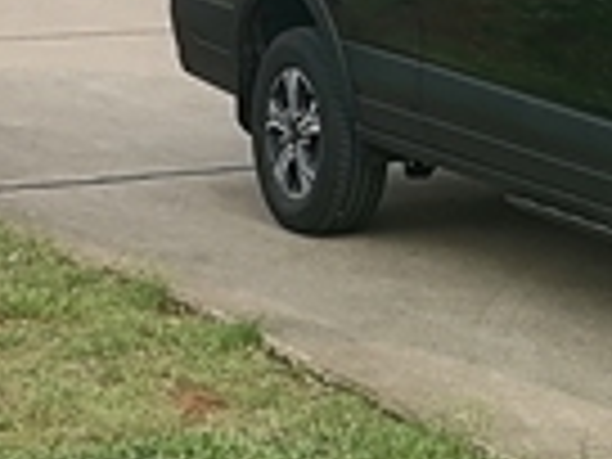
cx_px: 1071
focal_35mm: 119
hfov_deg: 14.7
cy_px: -86
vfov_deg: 12.2
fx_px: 2104
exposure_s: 1/365
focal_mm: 5.3
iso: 50
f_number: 1.8
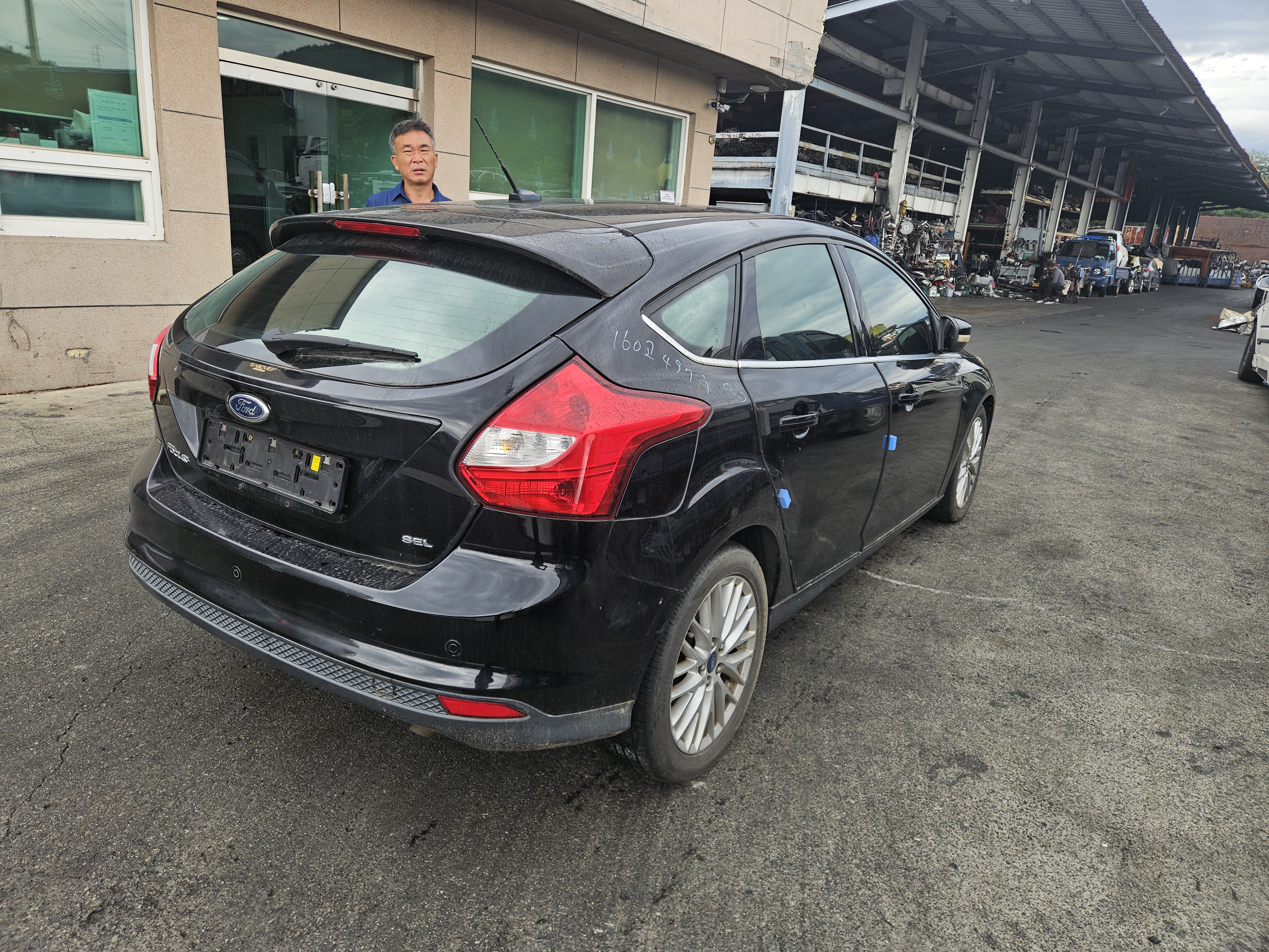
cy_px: 476
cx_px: 634
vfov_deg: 58.9
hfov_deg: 73.9
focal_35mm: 23
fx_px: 843
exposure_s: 1/470
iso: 40
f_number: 1.8
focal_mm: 5.4
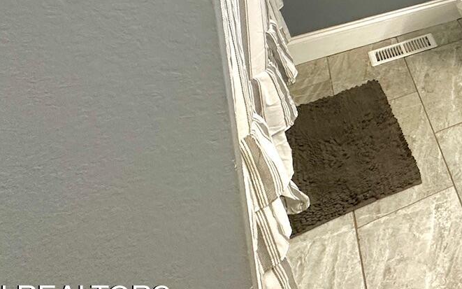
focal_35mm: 46
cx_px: 659
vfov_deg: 21.4
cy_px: -192
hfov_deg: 29.9
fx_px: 579
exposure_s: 1/60
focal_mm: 2.22
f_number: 2.2
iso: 160
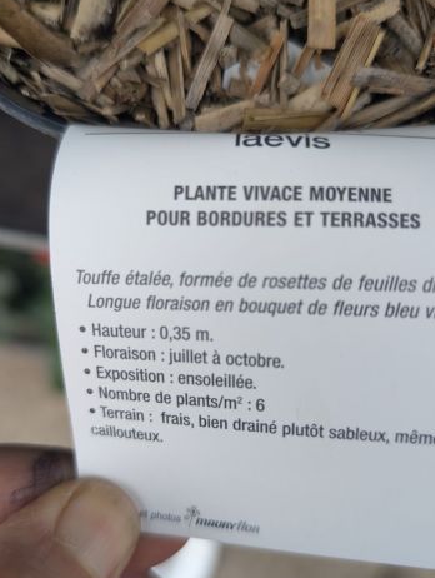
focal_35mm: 31
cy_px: 301
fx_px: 518
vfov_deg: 58.3
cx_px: 221
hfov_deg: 45.6
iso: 28
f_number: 1.68
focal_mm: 6.9
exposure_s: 1/348
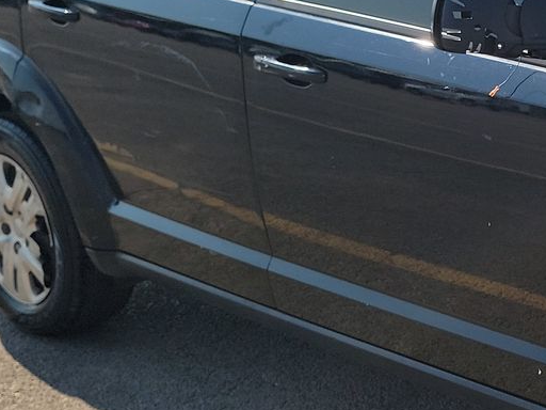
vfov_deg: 19.5
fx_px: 1183
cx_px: 695
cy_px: 100
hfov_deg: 23.3
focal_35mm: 75
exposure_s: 1/800
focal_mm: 6.7
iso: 50
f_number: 1.8
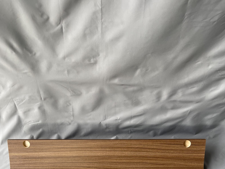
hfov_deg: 44.8
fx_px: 273
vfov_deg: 32.3
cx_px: 108
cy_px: 159
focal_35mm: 42
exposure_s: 1/100
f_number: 1.6
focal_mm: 5.1
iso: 50
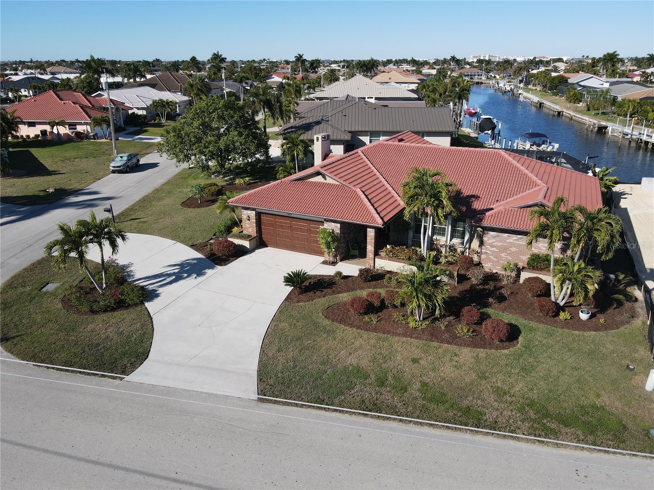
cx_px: 327
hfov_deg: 71.6
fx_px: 453
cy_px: 245
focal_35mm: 24
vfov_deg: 56.8
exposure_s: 1/725
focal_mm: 4.5
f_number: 2.8
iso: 100
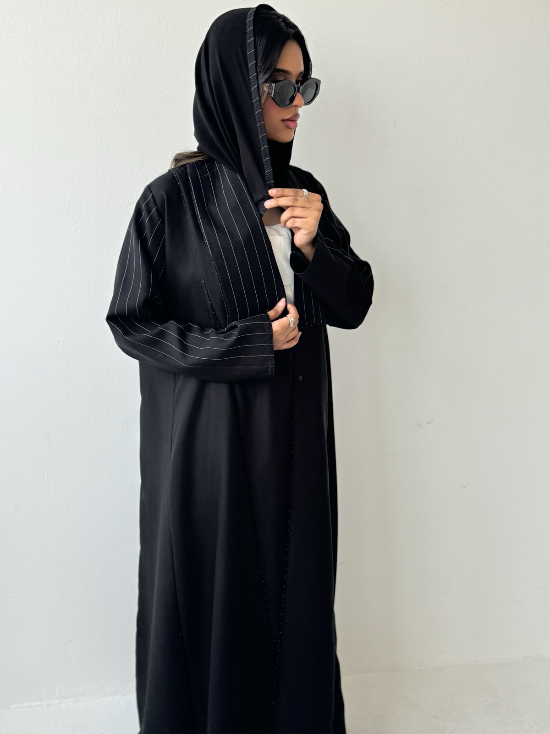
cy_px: 367
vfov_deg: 47.9
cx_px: 275
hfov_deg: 36.8
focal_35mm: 39
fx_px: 826
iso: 64
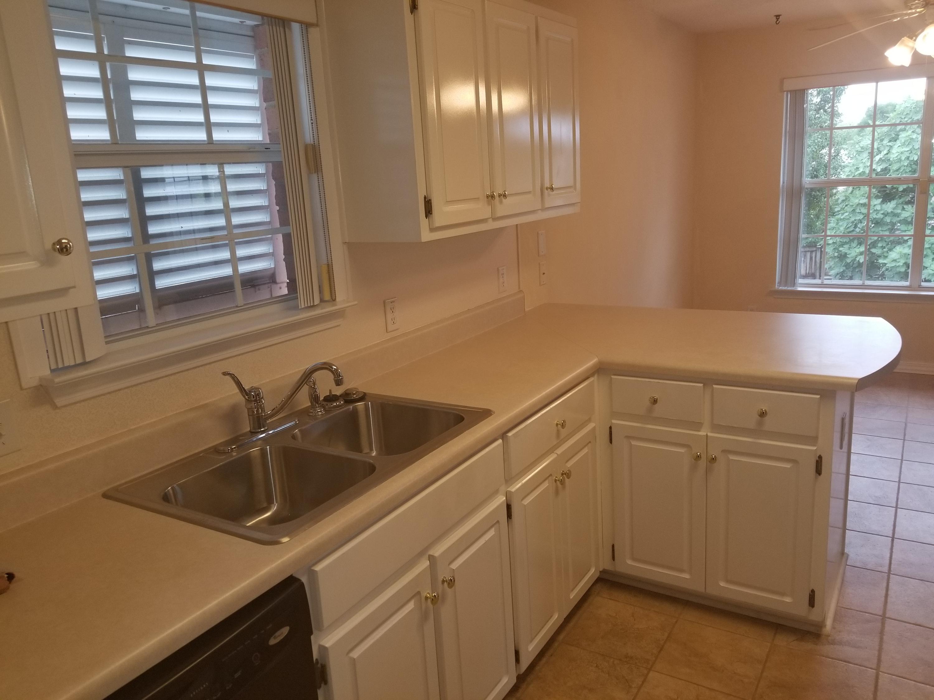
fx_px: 702
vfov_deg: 53.1
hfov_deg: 67.3
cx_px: 467
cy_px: 350
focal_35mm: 26
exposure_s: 1/60
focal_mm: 4.25
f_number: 1.7
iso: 64
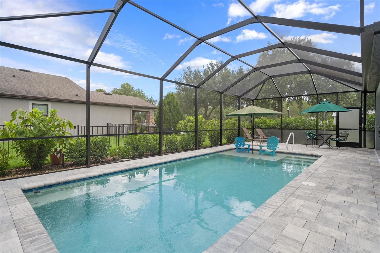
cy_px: 126
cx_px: 190
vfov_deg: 70.4
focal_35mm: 17
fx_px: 179
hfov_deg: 93.3
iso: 320
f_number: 8
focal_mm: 17
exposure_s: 1/160
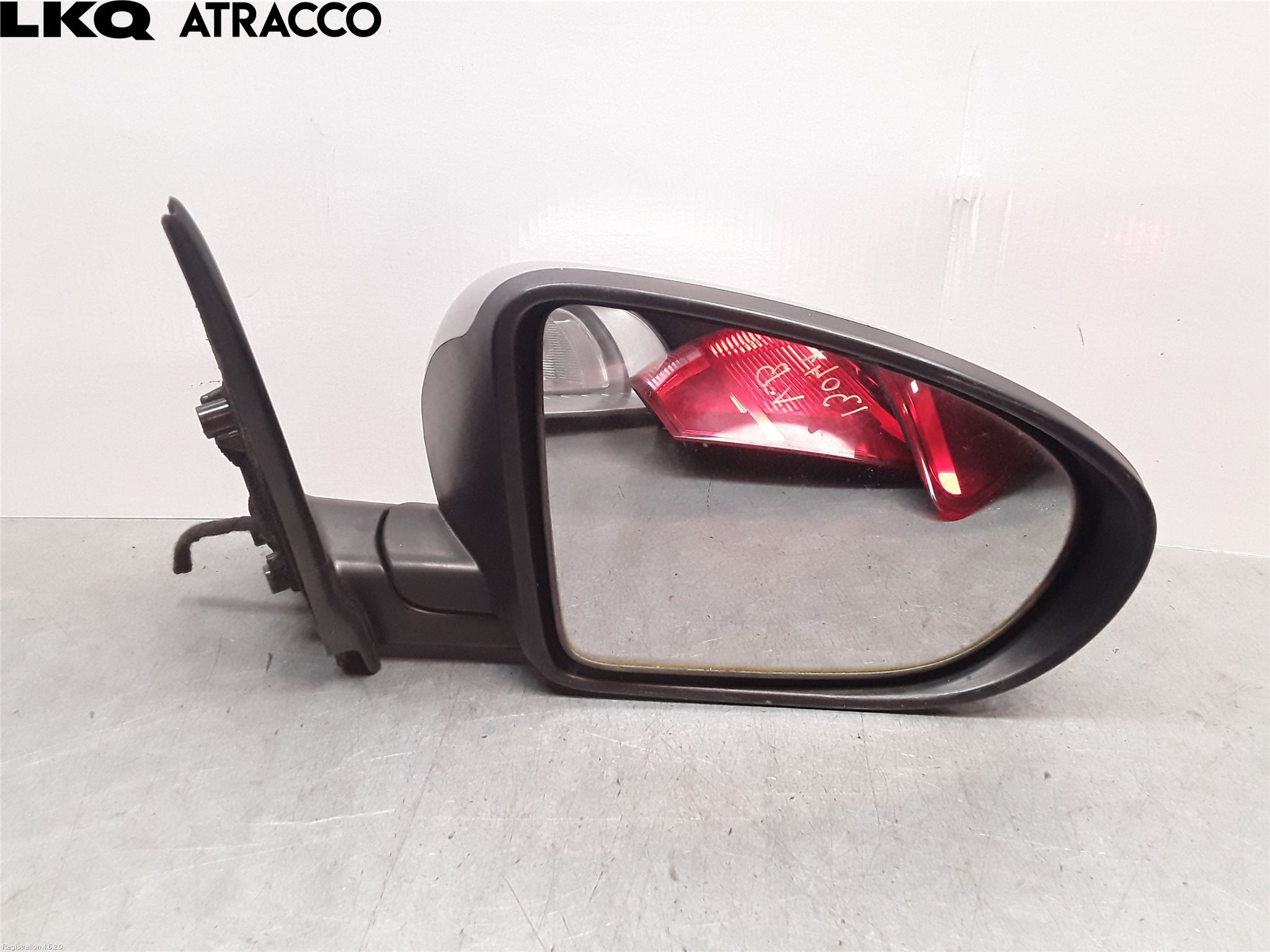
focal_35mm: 28
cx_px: 635
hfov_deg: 63.4
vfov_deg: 49.7
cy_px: 476
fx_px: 1027
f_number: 1.9
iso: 100
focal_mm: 2.91
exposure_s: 1/100
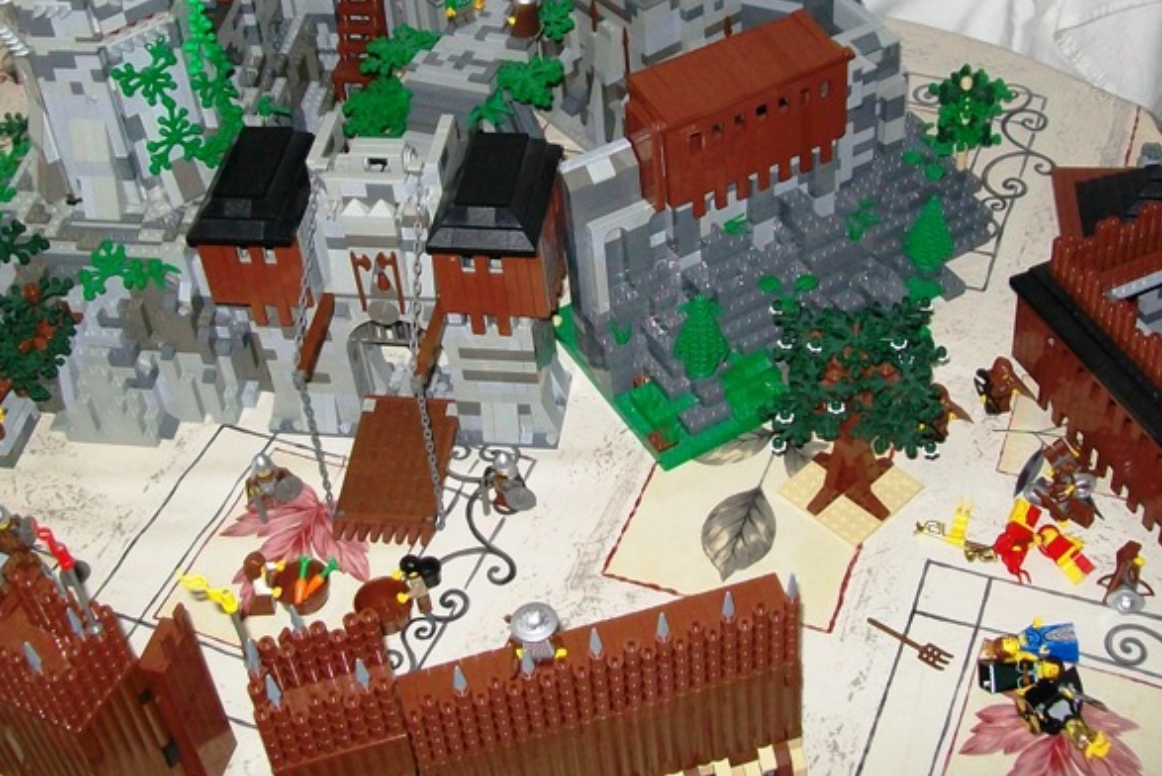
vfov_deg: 26.2
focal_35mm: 51
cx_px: 618
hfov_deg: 38.8
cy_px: 210
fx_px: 1647
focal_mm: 6
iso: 160
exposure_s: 1/60
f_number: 2.7
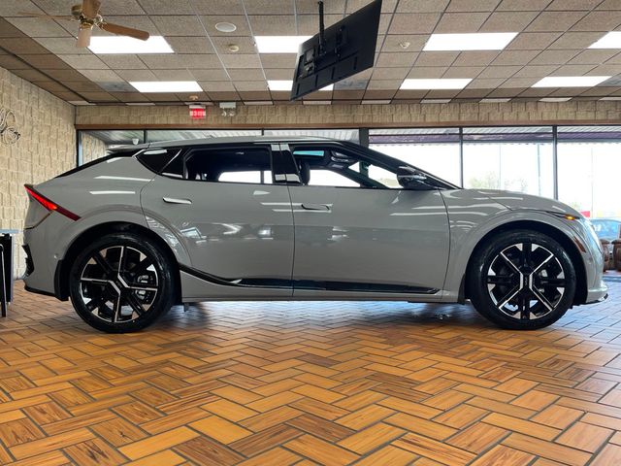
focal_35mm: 26
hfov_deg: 67.3
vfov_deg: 53.1
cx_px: 310
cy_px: 233
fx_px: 466
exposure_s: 1/120
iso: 50
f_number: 1.6
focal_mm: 4.2
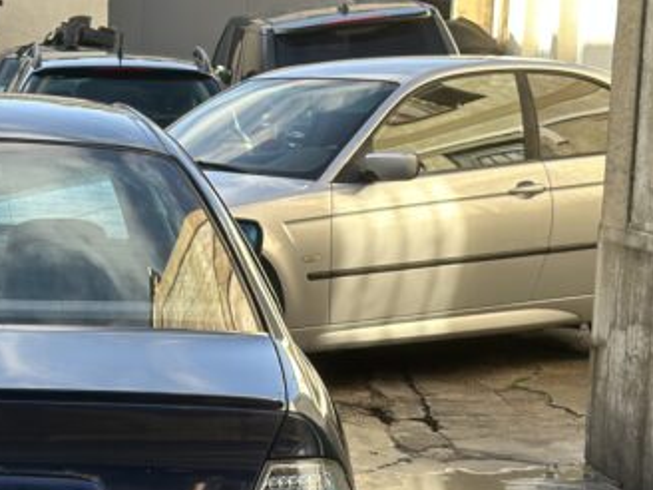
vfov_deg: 12.5
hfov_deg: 16.4
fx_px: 2207
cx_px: -46
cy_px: 466
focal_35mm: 117
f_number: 1.78
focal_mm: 6.86
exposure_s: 1/506
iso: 64
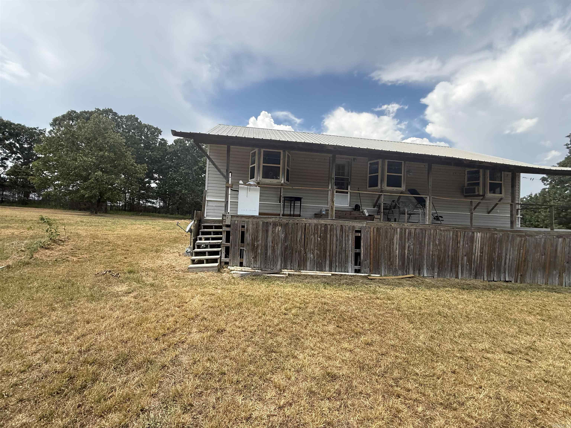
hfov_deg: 102.1
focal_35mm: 14
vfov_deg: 85.7
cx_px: 286
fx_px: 231
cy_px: 214
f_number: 2.2
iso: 64
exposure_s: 1/1017
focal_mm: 2.22
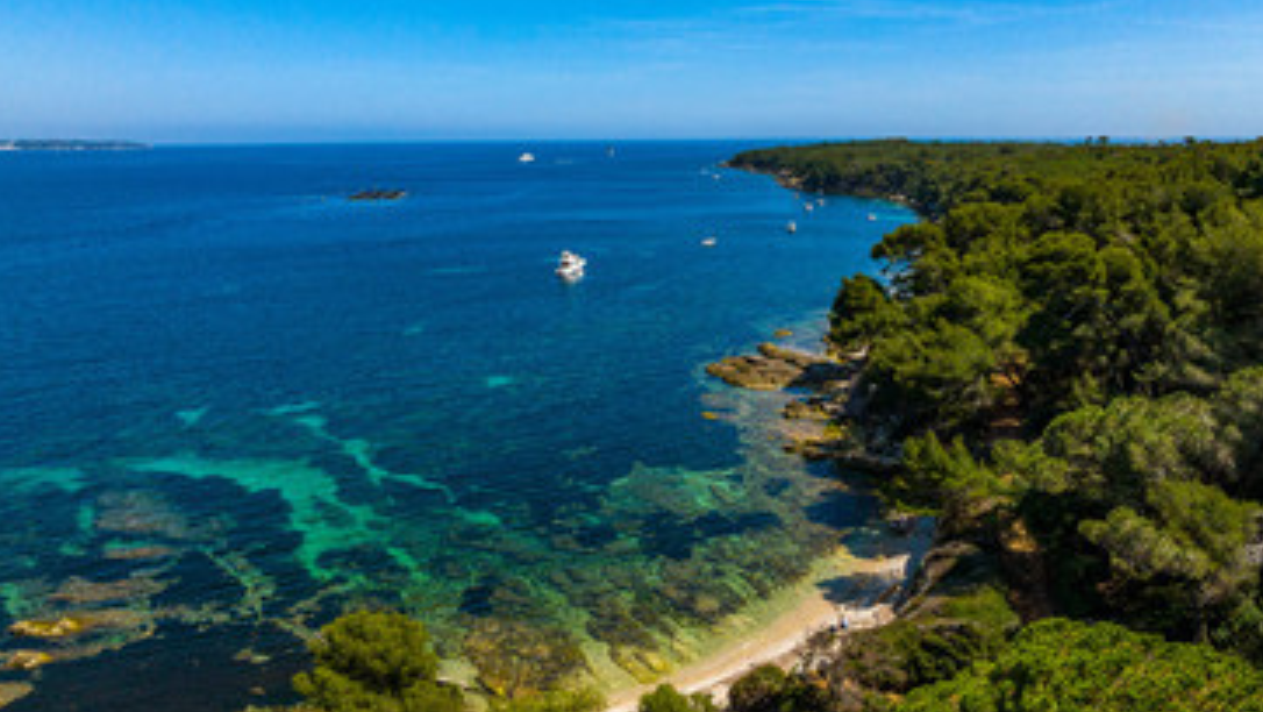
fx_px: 905
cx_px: 638
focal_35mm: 27
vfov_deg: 42.9
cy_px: 373
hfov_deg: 69.8
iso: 200
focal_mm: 12.3
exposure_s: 1/1000
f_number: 8
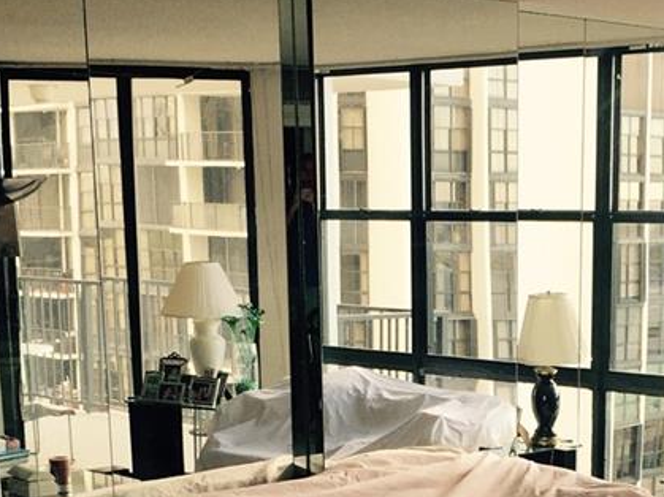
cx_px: 477
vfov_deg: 16.9
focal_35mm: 83
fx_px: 1592
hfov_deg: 23.4
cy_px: 611
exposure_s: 1/120
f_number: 2.2
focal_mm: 4.15
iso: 50
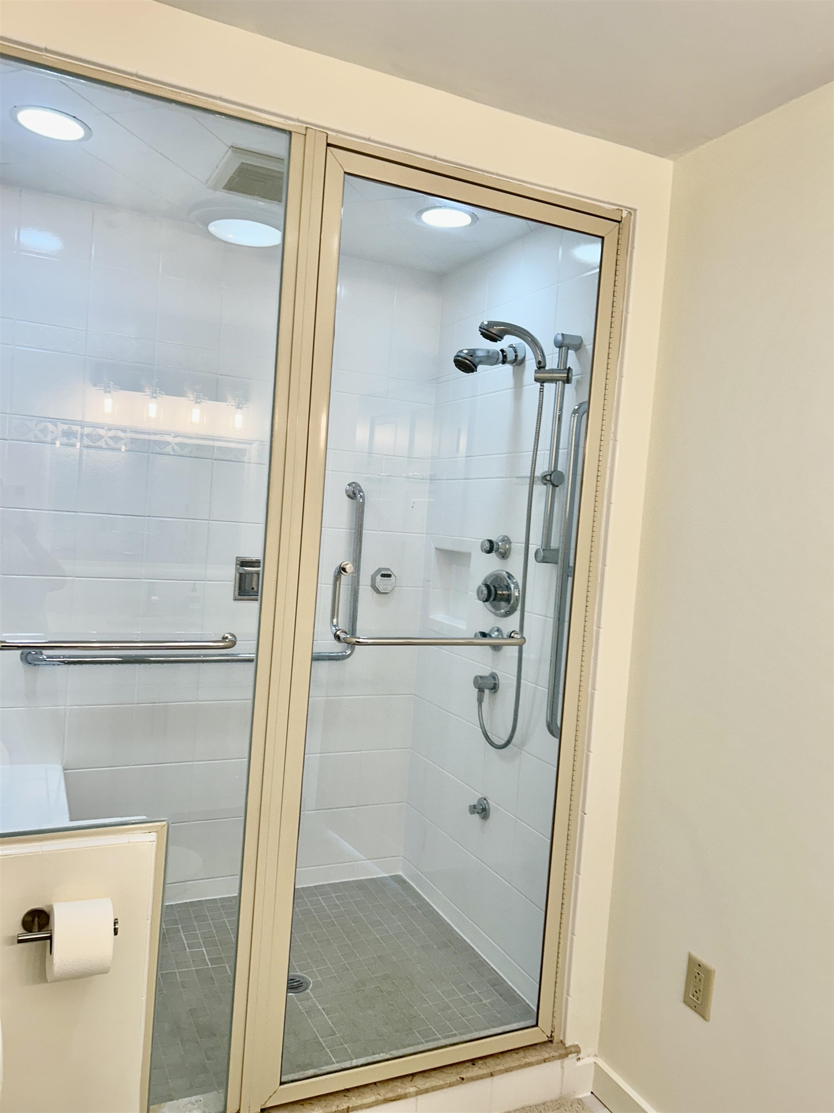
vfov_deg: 67.3
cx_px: 417
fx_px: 835
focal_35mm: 26
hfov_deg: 53.1
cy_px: 556
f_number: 1.5
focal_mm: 5.7
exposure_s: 1/120
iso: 50
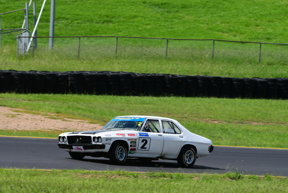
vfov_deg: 3.7
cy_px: 96
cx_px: 144
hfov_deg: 5.5
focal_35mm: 375
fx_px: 3001
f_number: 13
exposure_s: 1/500
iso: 400
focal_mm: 250
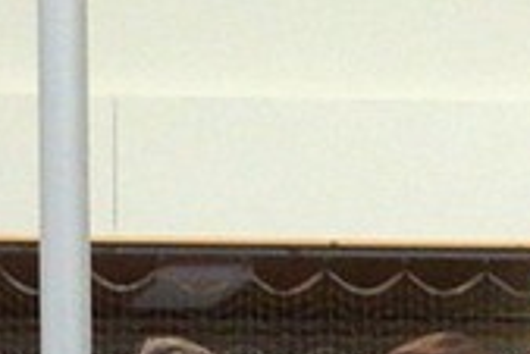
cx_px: 1380
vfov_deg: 3.0
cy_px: 664
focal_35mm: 454
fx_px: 6689
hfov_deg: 4.4
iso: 1250
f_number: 2.8
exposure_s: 1/160
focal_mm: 50
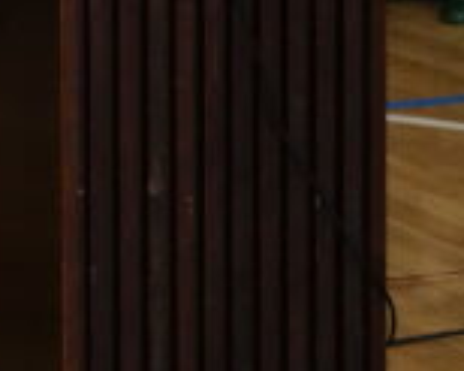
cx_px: -241
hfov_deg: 7.0
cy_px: -469
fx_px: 3712
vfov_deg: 5.5
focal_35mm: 270
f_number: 5
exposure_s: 1/100
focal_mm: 43.4
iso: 5000
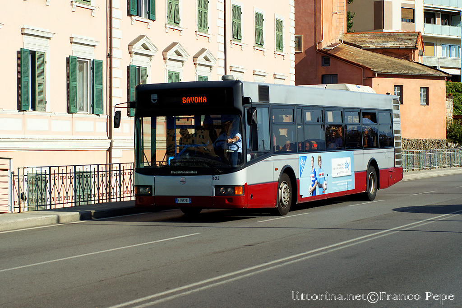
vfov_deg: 16.5
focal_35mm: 82
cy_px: 154
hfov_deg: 24.6
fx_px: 1058
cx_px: 231
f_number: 8
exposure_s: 1/500
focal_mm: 55
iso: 200
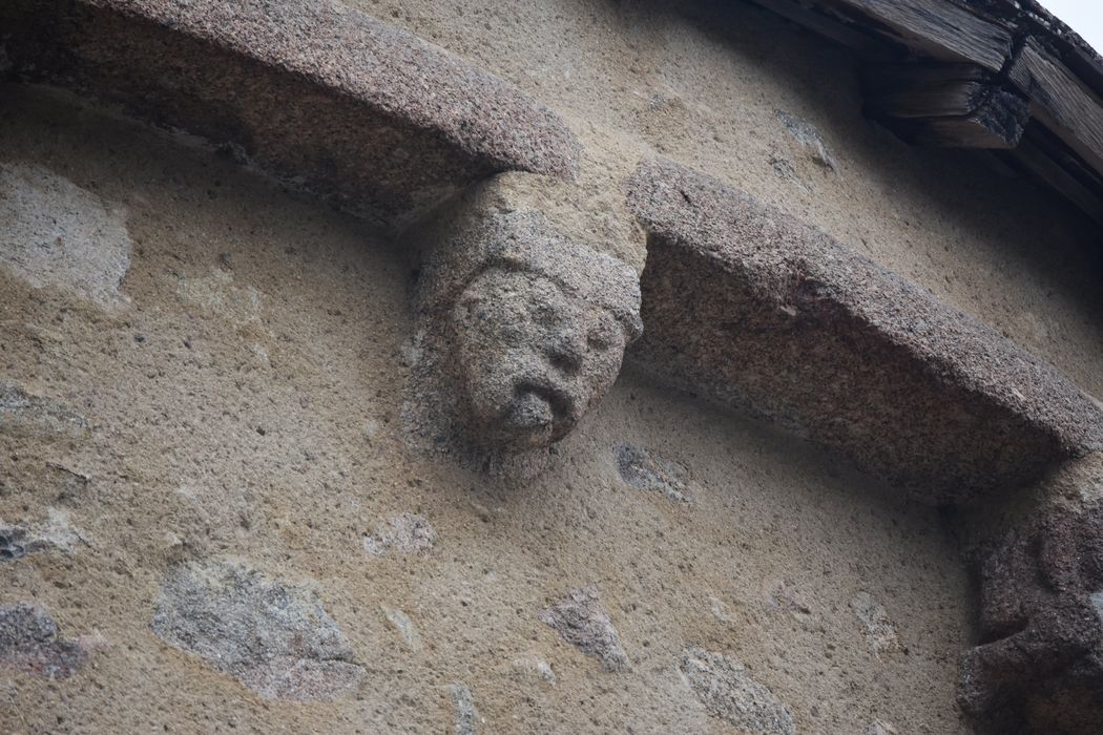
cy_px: 368
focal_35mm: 278
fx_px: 8502
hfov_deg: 7.4
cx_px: 552
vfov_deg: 5.0
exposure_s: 1/1000
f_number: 5.6
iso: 640
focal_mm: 185
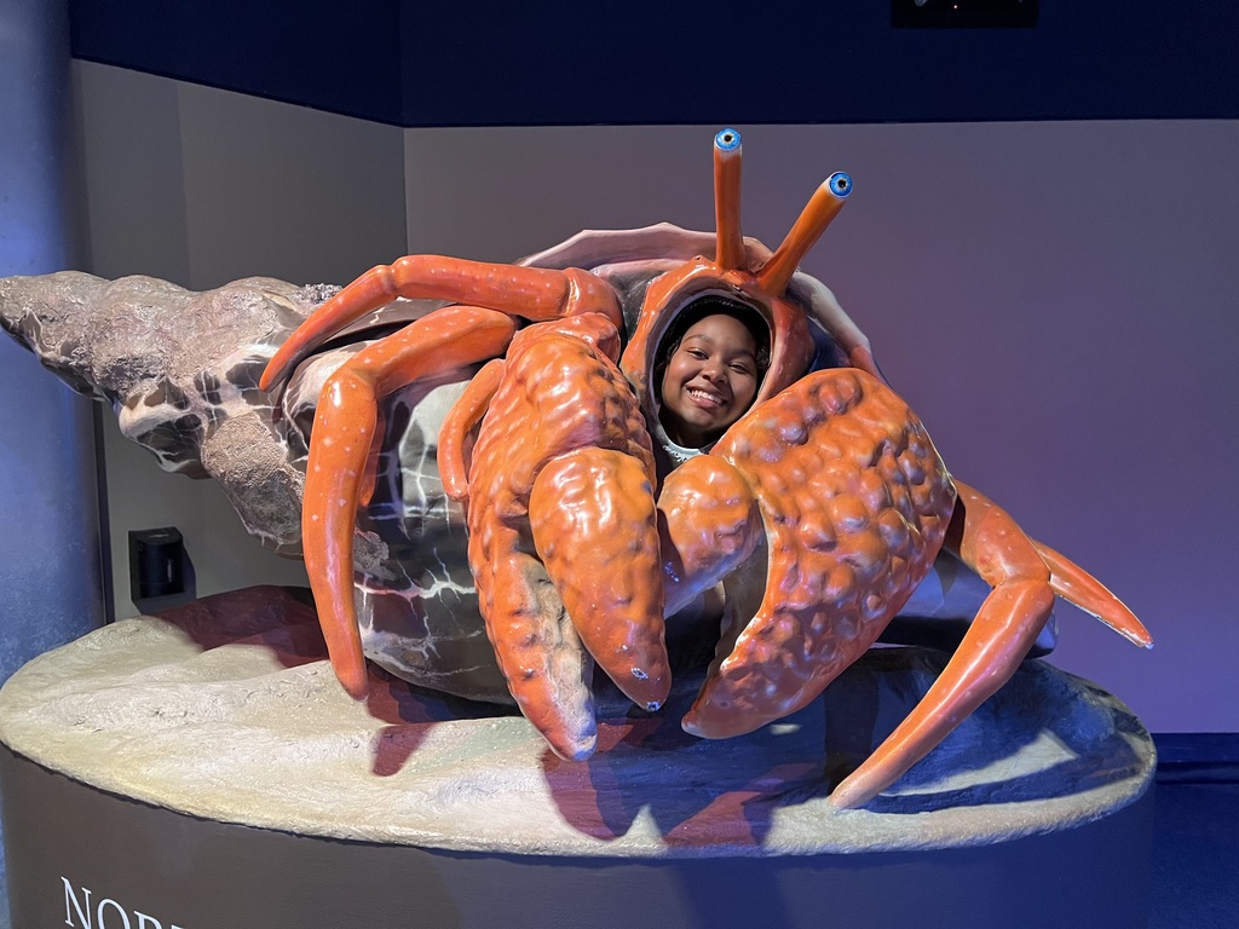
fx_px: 931
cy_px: 464
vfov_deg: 53.1
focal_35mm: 26
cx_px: 620
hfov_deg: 67.3
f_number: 1.5
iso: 500
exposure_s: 1/30
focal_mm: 5.7
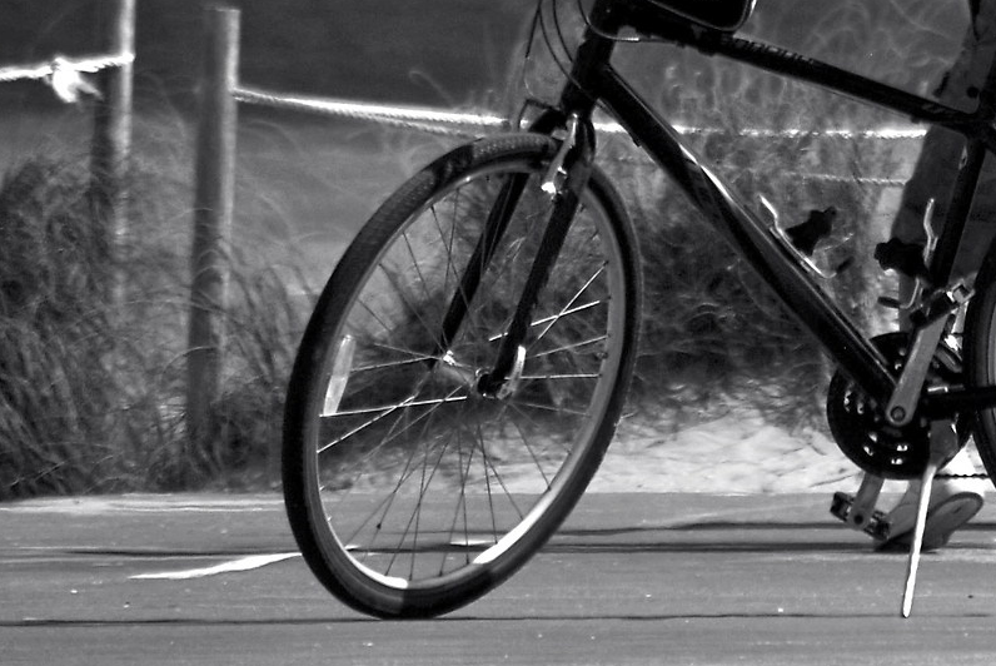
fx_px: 25056
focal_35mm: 905
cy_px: -334
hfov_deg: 2.3
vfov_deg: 1.5
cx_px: 1434
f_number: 5.6
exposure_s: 1/1000
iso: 100
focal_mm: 200
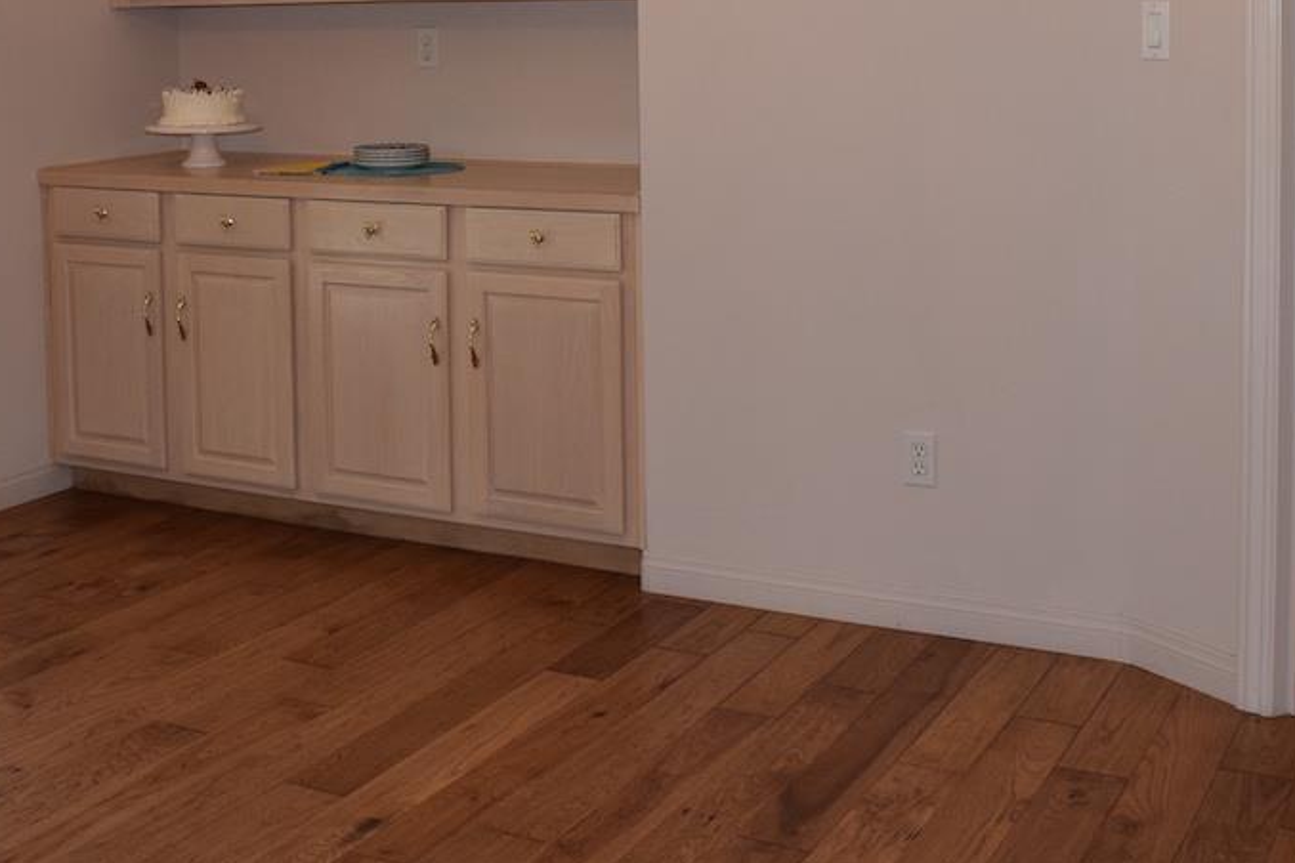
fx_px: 1834
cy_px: 66
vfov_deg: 25.6
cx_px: 466
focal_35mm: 51
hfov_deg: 38.6
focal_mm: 18
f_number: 5.6
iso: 560
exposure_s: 1/125
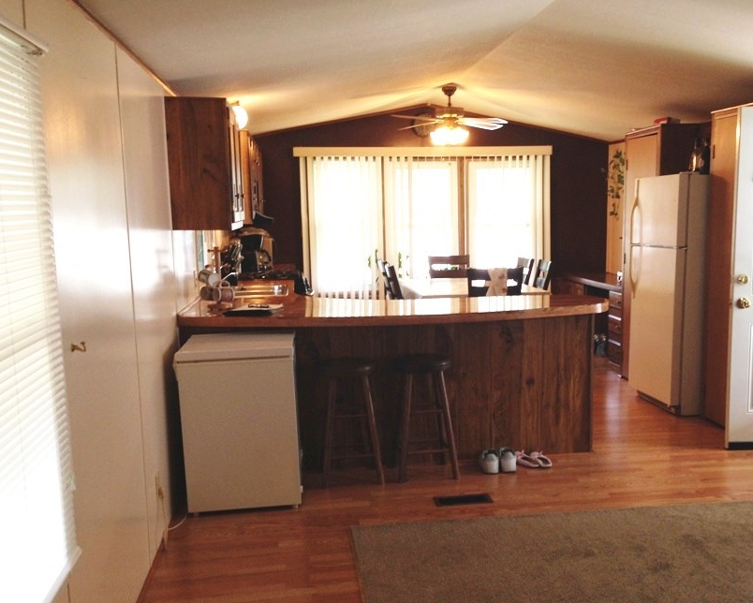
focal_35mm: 41
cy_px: 340
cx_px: 439
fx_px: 914
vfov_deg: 36.5
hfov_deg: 44.6
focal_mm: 4.12
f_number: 2.4
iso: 50
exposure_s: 1/24
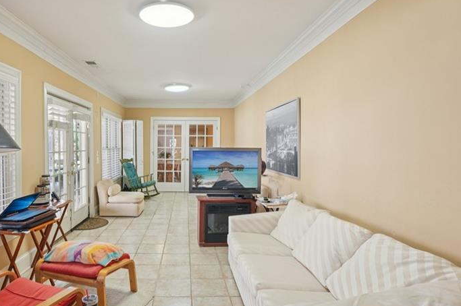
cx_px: 187
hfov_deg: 80.4
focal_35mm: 21
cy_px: 157
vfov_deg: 59.4
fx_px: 269
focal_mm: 14
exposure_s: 1/8
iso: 320
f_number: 8
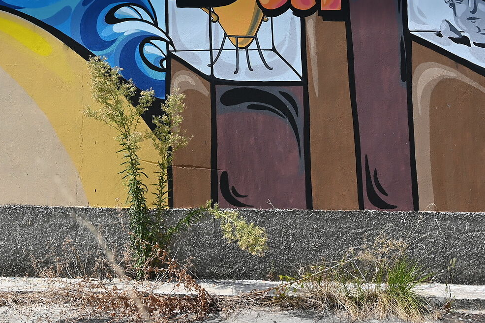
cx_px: 185
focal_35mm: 74
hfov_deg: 27.2
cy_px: -65
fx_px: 999
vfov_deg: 17.5
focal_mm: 30.5
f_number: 10
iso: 200
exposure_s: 1/400
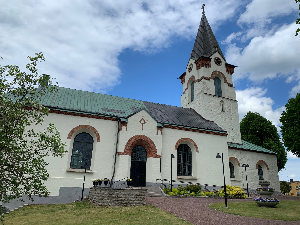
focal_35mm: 26
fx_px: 225
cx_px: 150
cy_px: 112
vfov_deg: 53.1
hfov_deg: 67.3
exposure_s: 1/2364
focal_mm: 4.25
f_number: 1.8
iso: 25
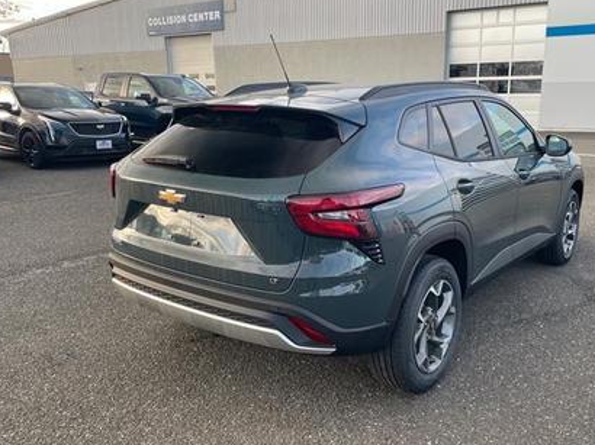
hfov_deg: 56.7
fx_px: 550
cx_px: 329
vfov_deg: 44.1
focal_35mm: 32
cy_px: 232
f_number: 1.6
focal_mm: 4.2
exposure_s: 1/141
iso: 32
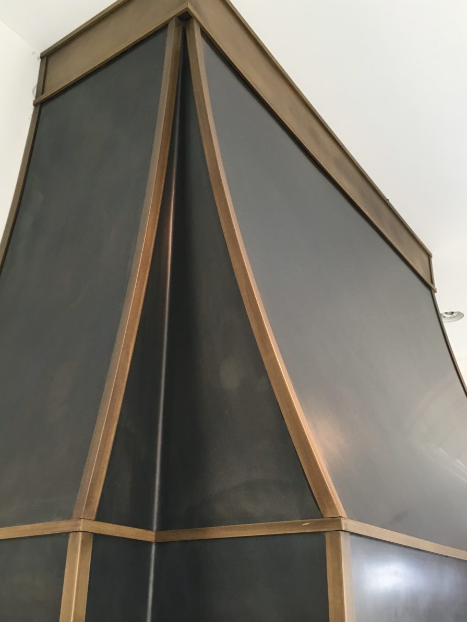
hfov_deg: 40.7
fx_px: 629
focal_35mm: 35
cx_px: 227
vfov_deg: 52.6
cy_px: 338
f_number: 2.2
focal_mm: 4.15
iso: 80
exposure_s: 1/30
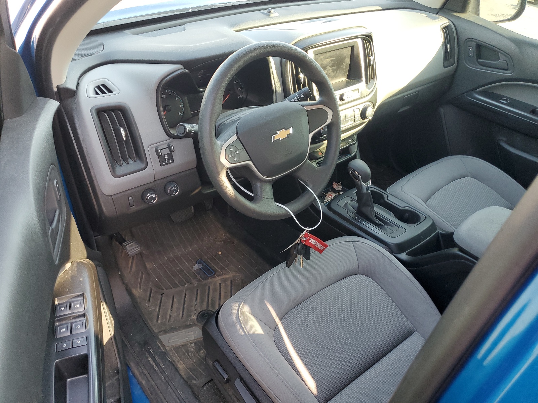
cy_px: 202
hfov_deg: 67.3
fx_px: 404
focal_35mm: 26
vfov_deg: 53.1
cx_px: 269
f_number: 1.5
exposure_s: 1/120
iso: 97
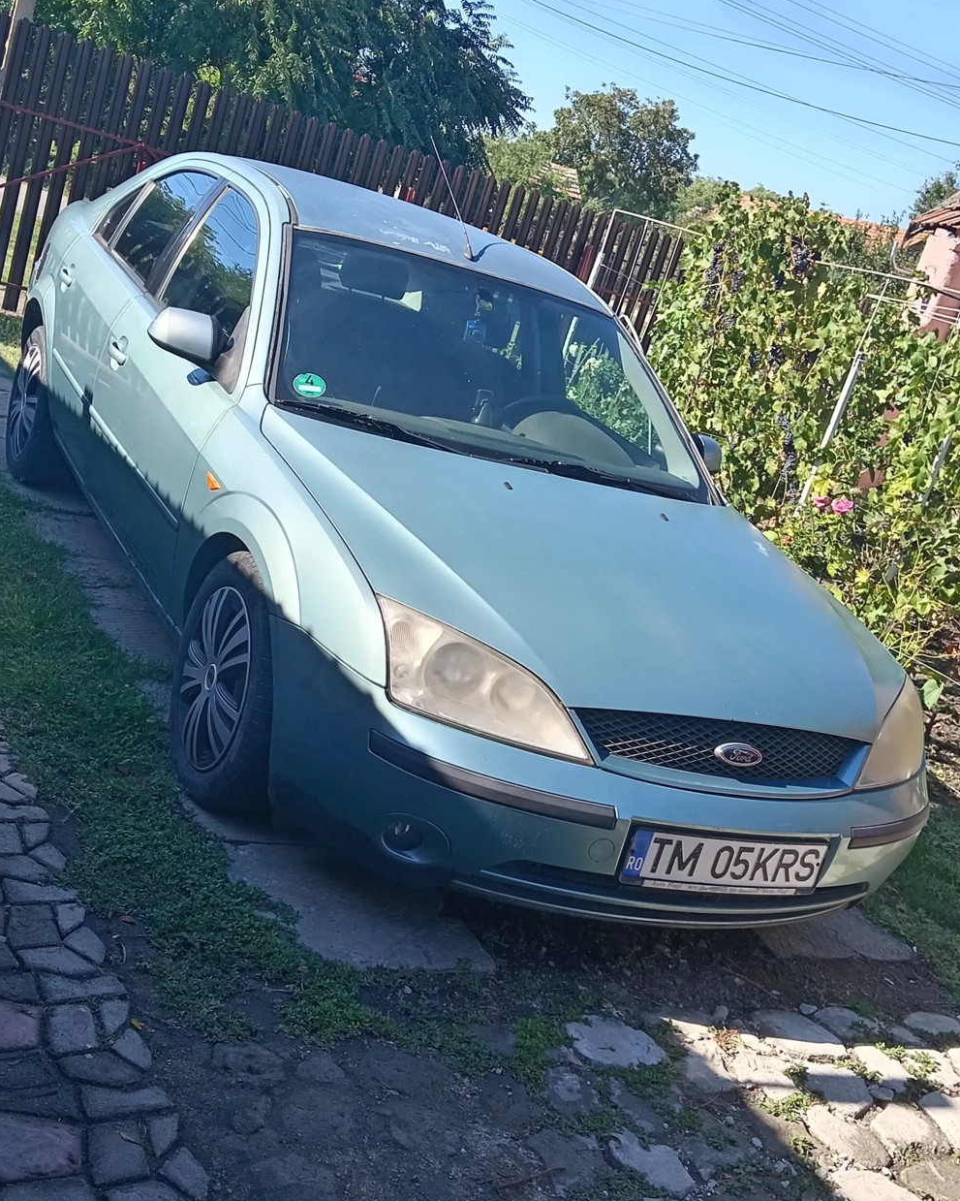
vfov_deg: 44.8
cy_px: 642
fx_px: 1456
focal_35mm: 41
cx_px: 479
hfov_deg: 36.5
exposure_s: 1/232
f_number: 1.8
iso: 100
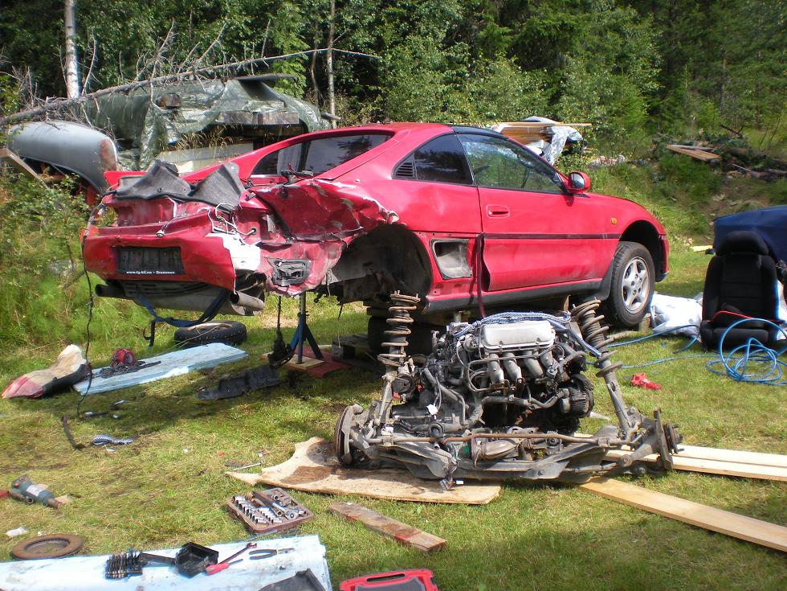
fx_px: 864
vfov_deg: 37.7
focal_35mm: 38
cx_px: 394
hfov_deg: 49.0
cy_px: 296
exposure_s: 1/149
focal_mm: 6.3
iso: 64
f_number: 4.6
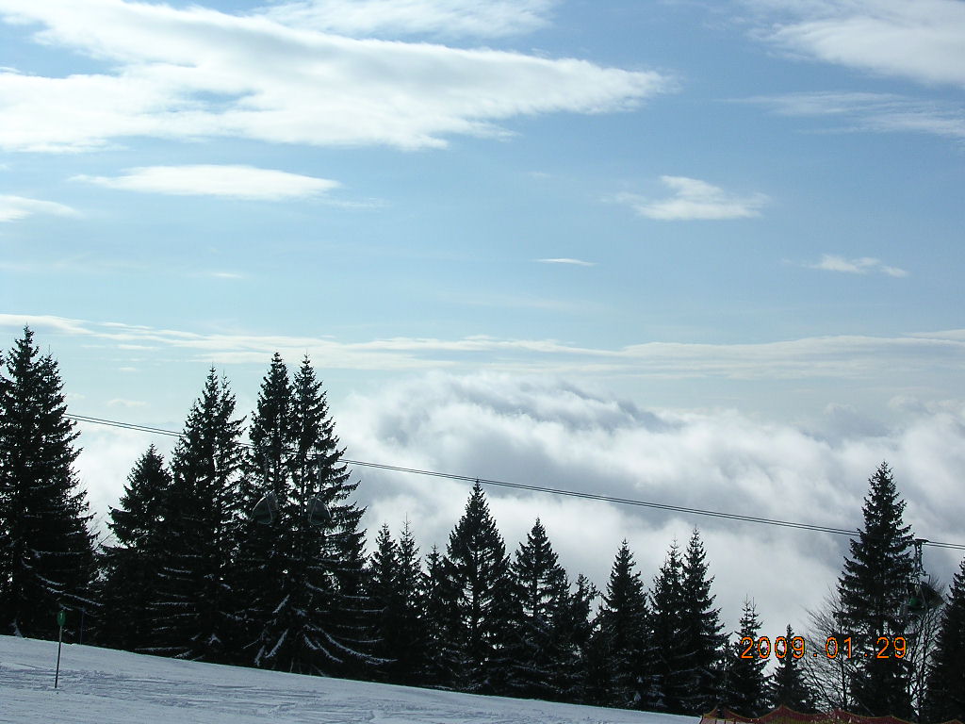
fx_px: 1868
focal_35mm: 67
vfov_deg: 21.9
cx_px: 482
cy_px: 362
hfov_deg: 29.0
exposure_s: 1/1502
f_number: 3.6
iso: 100
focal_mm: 10.2
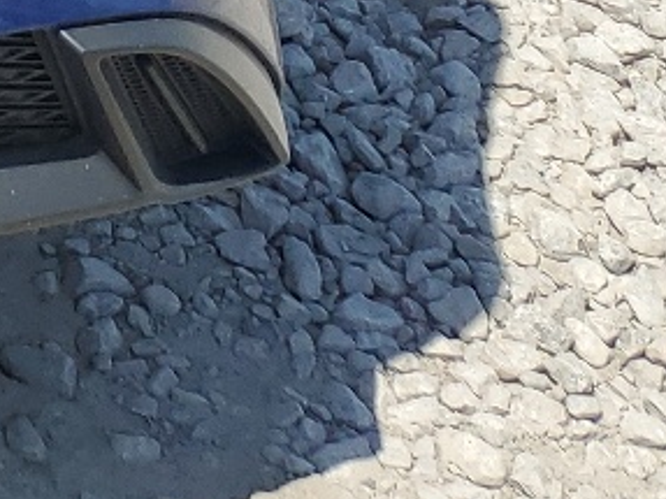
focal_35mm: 145
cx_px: -1019
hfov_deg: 11.1
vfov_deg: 8.9
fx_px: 2789
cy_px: -831
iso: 50
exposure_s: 1/2500
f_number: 1.5
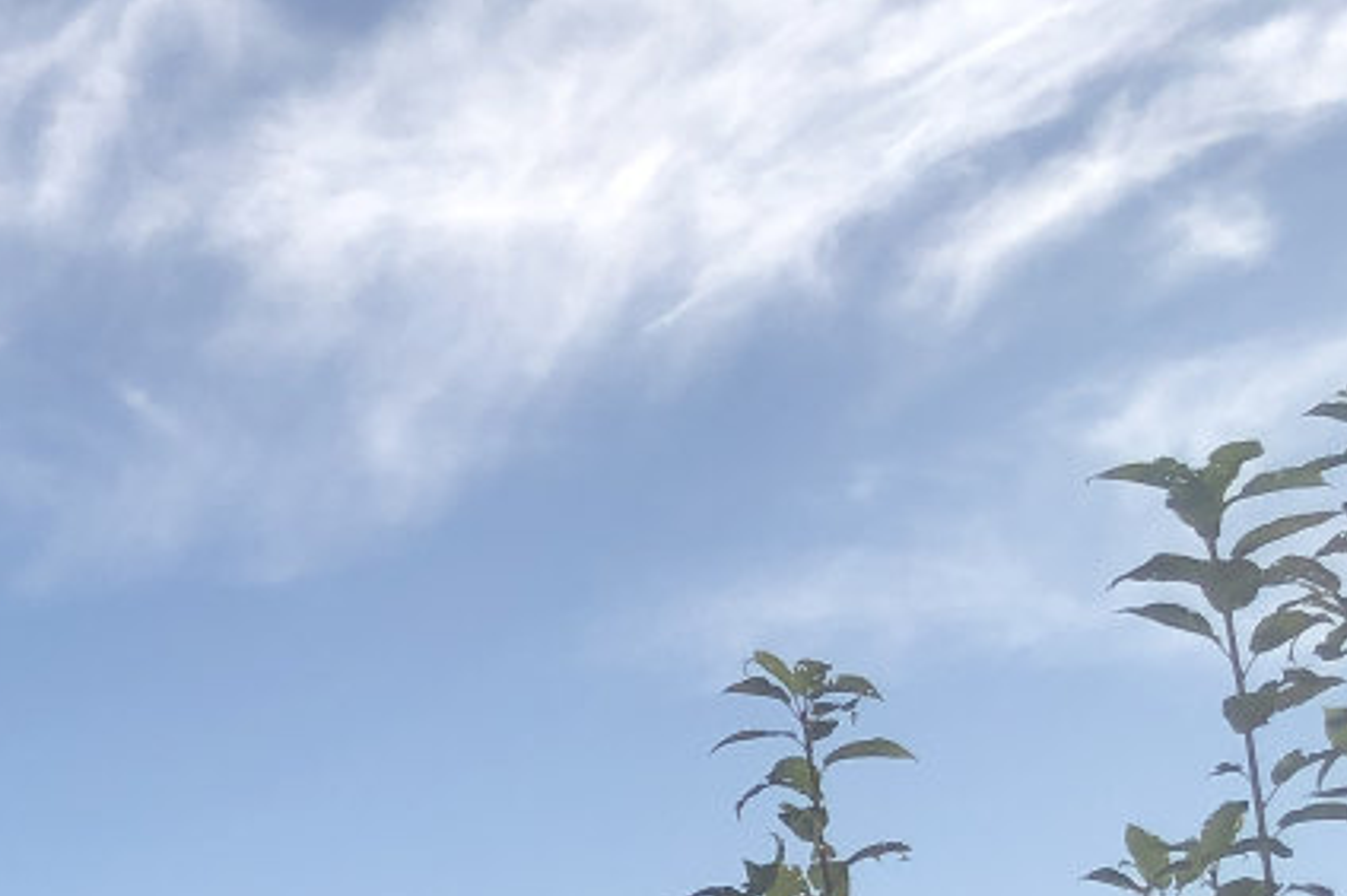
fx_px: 4113
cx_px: -890
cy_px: 1217
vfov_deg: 12.0
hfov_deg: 16.3
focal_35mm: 110
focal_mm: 3.99
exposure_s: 1/3247
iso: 20
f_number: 1.8
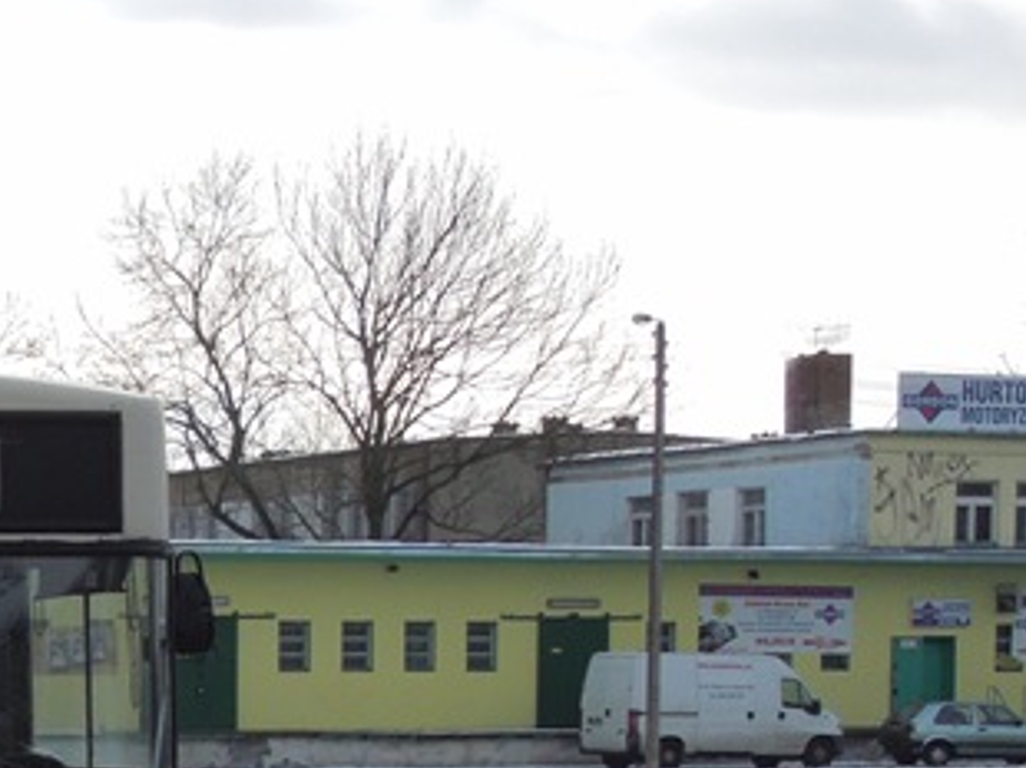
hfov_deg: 14.5
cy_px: 1053
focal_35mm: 126
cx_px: -546
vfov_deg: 11.4
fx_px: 3732
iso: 100
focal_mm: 7
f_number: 3.8
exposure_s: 1/640
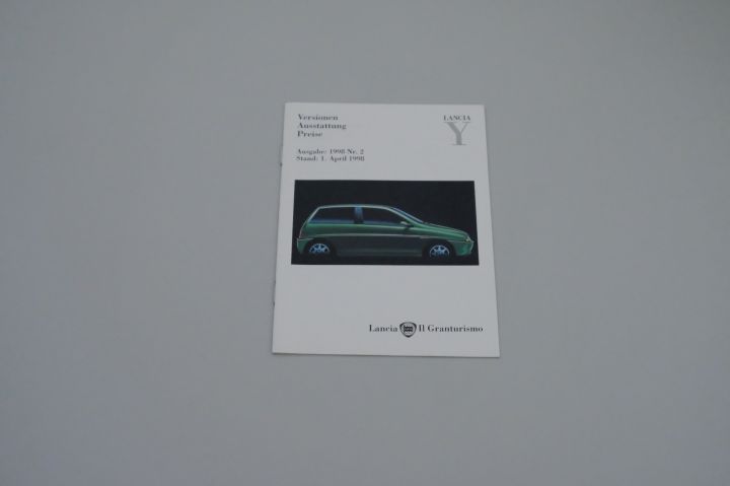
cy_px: 243
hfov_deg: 45.5
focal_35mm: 43
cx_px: 365
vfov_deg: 31.1
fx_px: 871
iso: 12800
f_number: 7.1
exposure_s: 1/200
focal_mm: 28.9
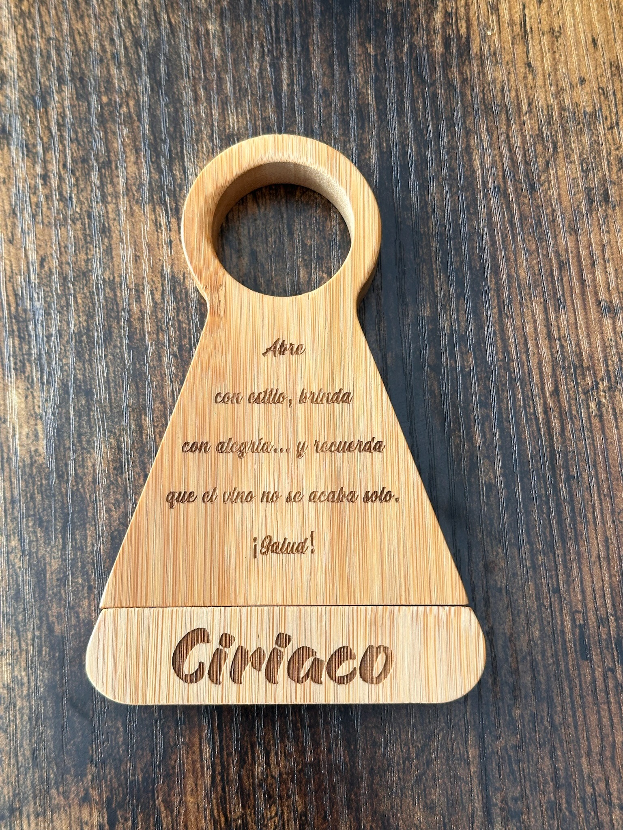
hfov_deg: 30.3
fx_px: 1152
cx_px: 312
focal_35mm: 48
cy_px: 415
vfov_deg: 39.7
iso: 80
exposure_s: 1/121
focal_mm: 6.86
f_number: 1.78
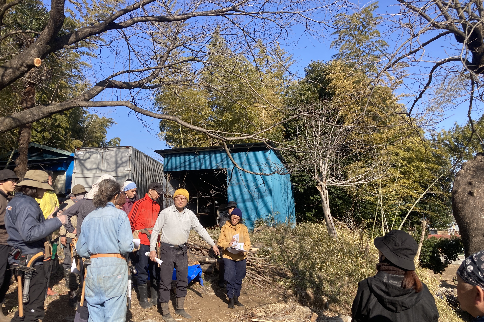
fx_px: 403
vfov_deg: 43.6
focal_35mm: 30
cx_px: 237
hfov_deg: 61.9
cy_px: 172
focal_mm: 3.99
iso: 20
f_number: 1.8
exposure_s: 1/1263
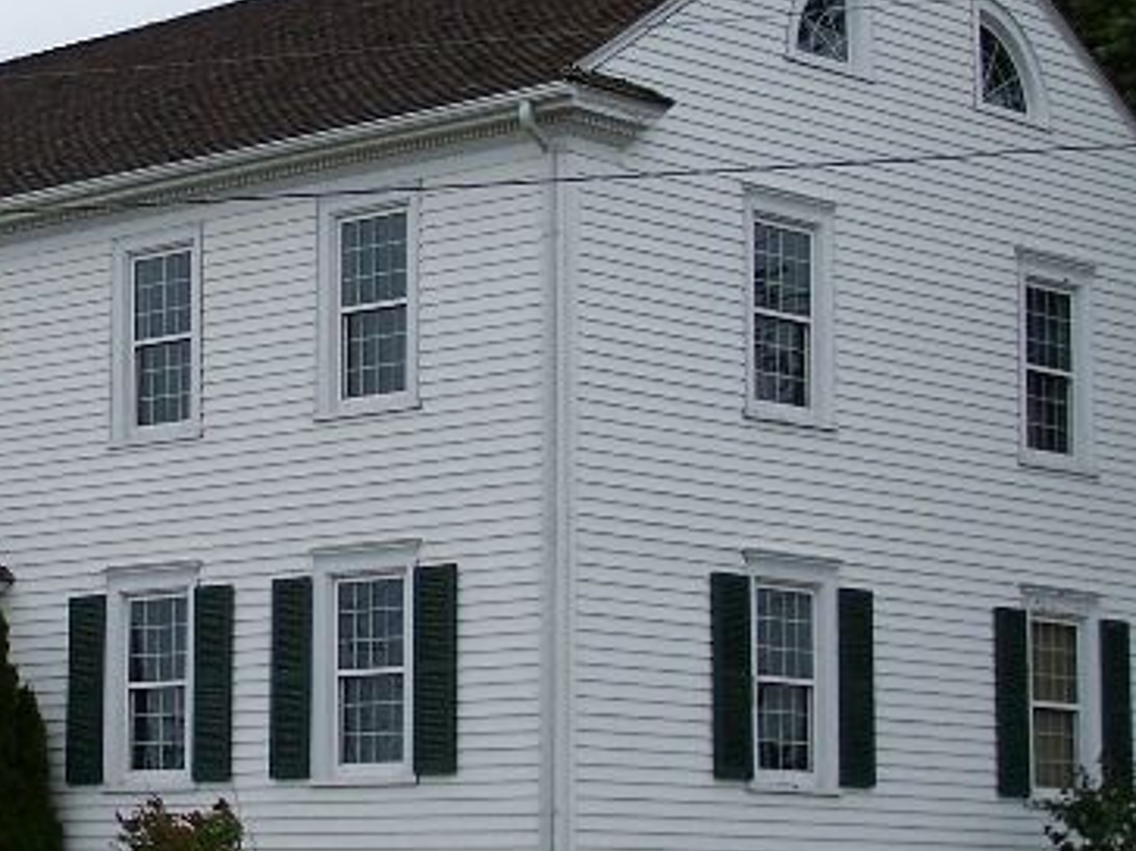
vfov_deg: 13.0
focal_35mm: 114
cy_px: 354
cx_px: 216
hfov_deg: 17.1
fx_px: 3740
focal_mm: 9.3
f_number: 3.2
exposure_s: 1/250
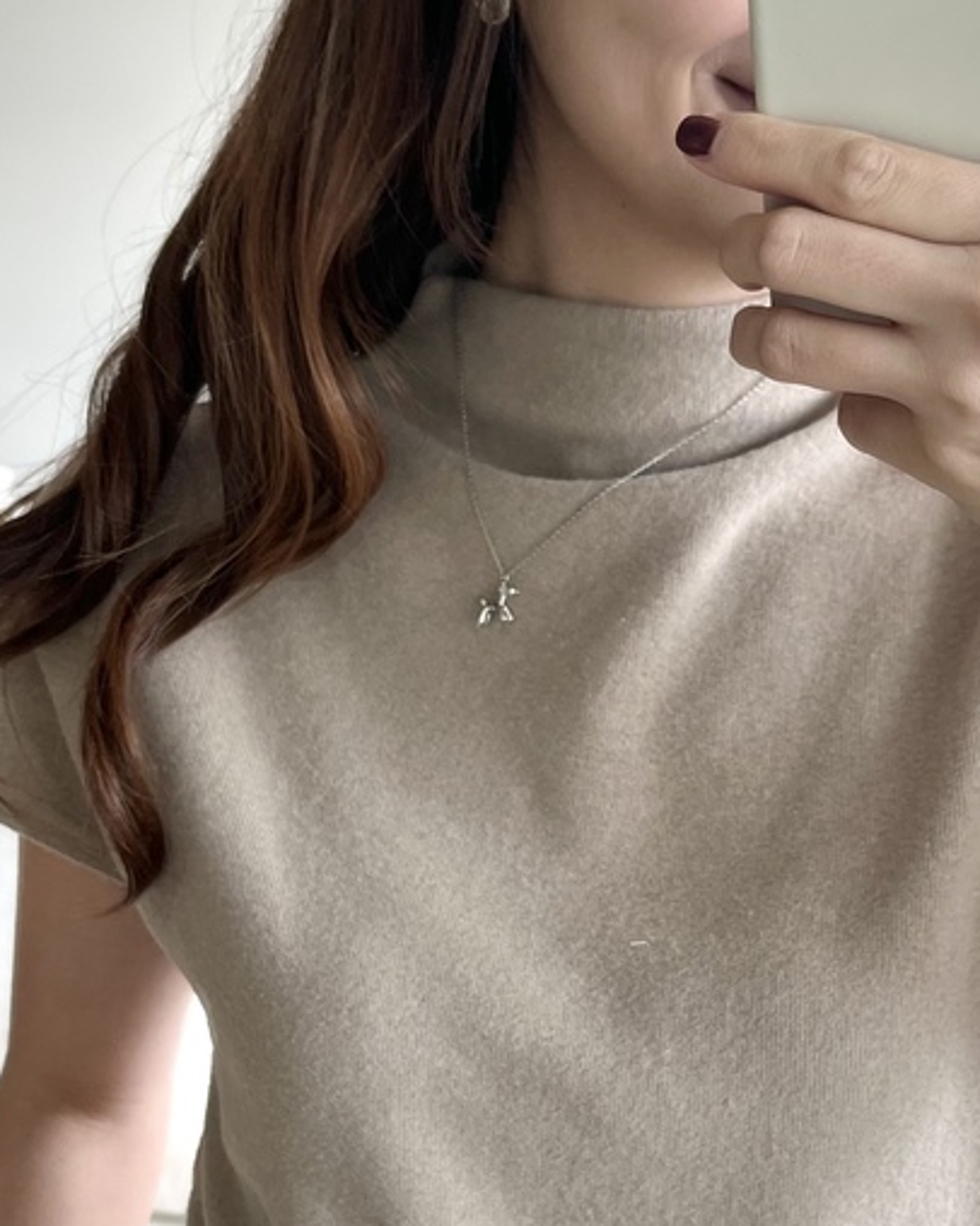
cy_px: 1050
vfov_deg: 35.6
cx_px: 567
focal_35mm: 50
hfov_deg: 30.2
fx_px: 1814
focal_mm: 5.1
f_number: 1.6
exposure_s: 1/121
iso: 80
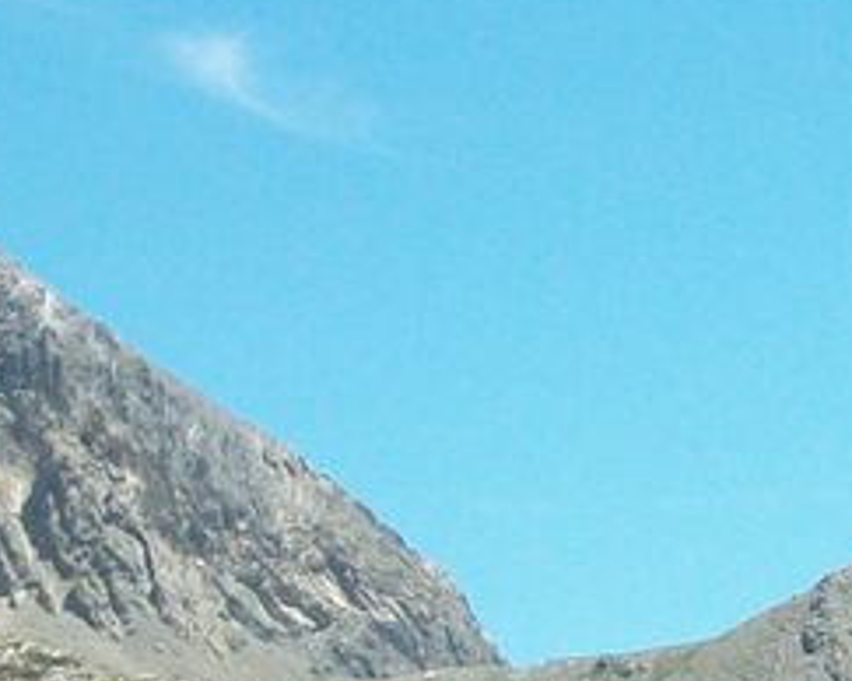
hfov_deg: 8.9
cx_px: 1353
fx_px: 5341
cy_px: 383
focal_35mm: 212
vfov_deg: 7.3
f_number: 4.1
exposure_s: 1/640
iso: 80
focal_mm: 11
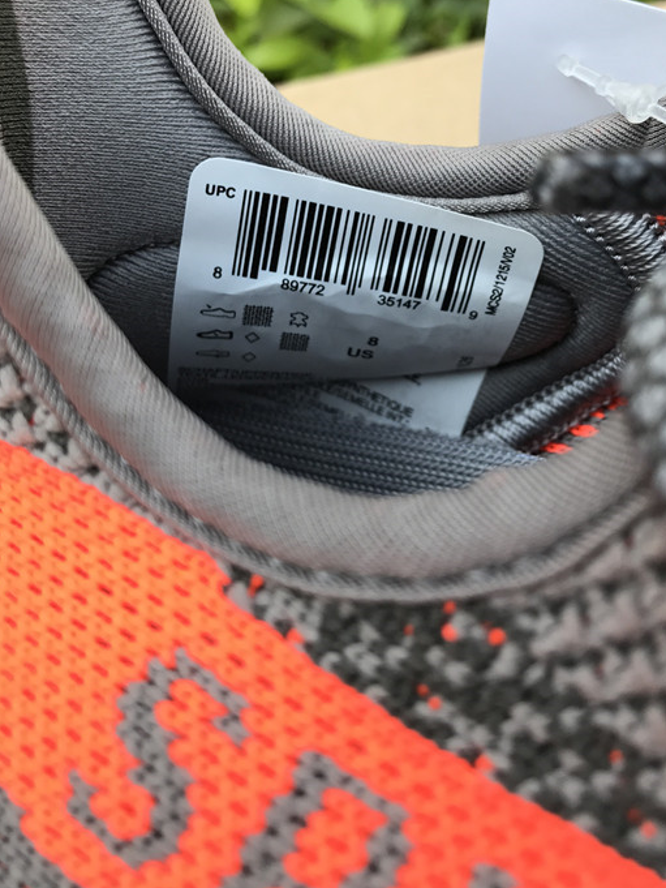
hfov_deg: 35.8
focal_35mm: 40
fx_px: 1026
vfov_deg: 45.8
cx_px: 418
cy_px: 273
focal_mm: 3.99
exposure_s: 1/277
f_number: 1.8
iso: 20
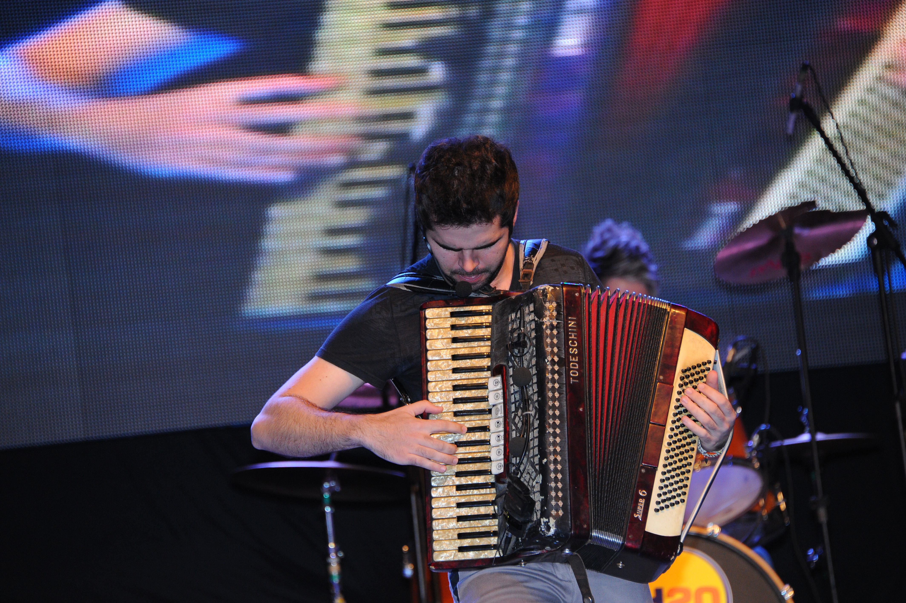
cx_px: 453
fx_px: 7545
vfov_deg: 4.6
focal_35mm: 300
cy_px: 302
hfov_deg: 6.9
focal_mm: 300
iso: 2000
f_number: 7.1
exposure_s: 1/80
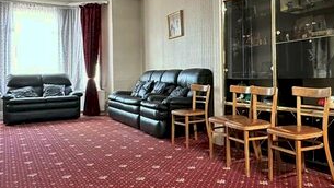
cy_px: 69
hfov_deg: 55.3
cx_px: 224
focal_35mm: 35
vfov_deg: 33.6
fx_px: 310
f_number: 2.2
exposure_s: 1/60
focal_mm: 2.22
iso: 400
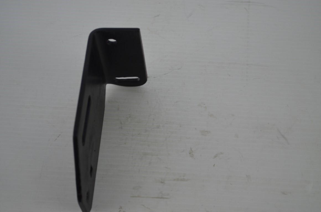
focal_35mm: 66
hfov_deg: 30.6
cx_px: 160
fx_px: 587
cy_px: 106
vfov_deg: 20.5
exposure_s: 1/60
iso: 640
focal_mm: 44
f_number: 5.3
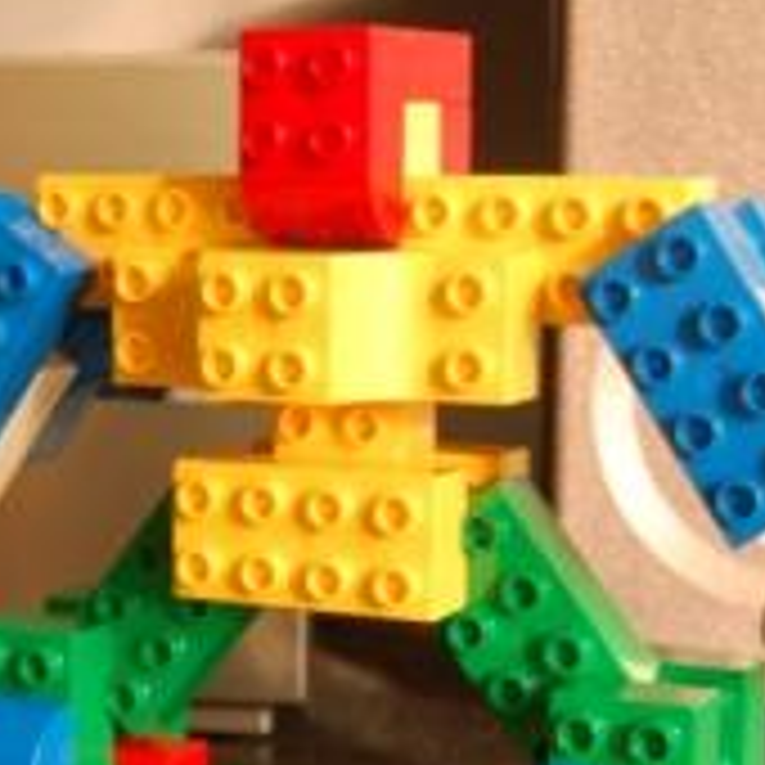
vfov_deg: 17.2
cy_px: 468
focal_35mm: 101
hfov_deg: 16.9
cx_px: 27
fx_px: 2525
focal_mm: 30
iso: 400
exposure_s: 1/15
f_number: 4.2
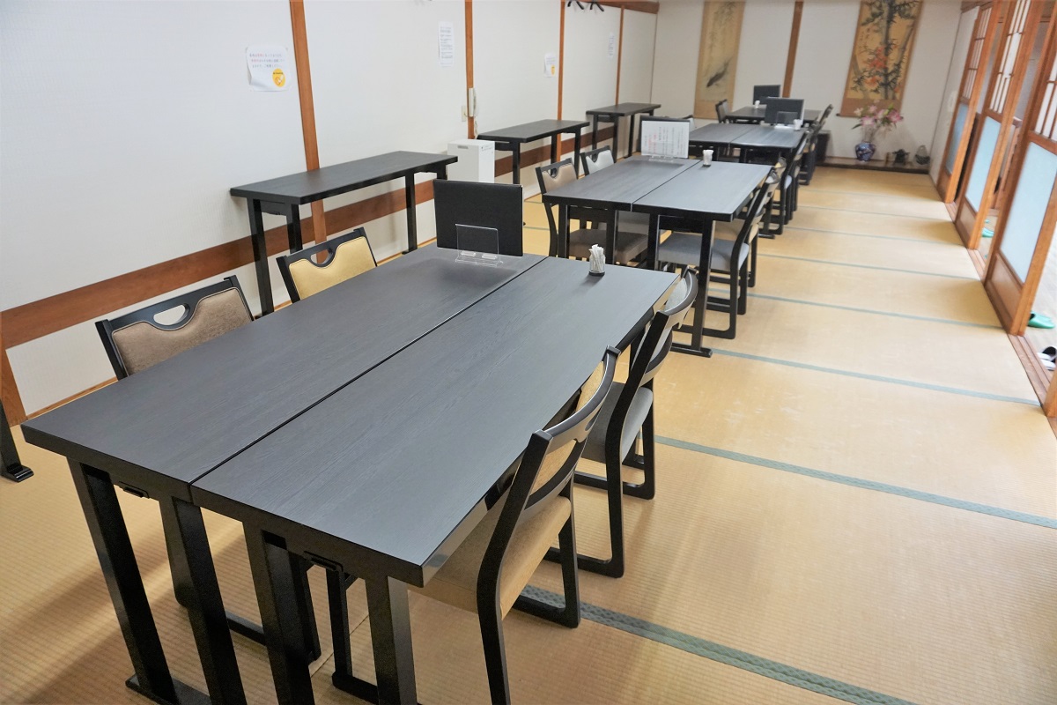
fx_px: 705
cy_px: 352
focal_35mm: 24
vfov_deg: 53.1
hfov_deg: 73.7
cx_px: 528
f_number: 4
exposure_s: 1/160
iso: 1000
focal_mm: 16
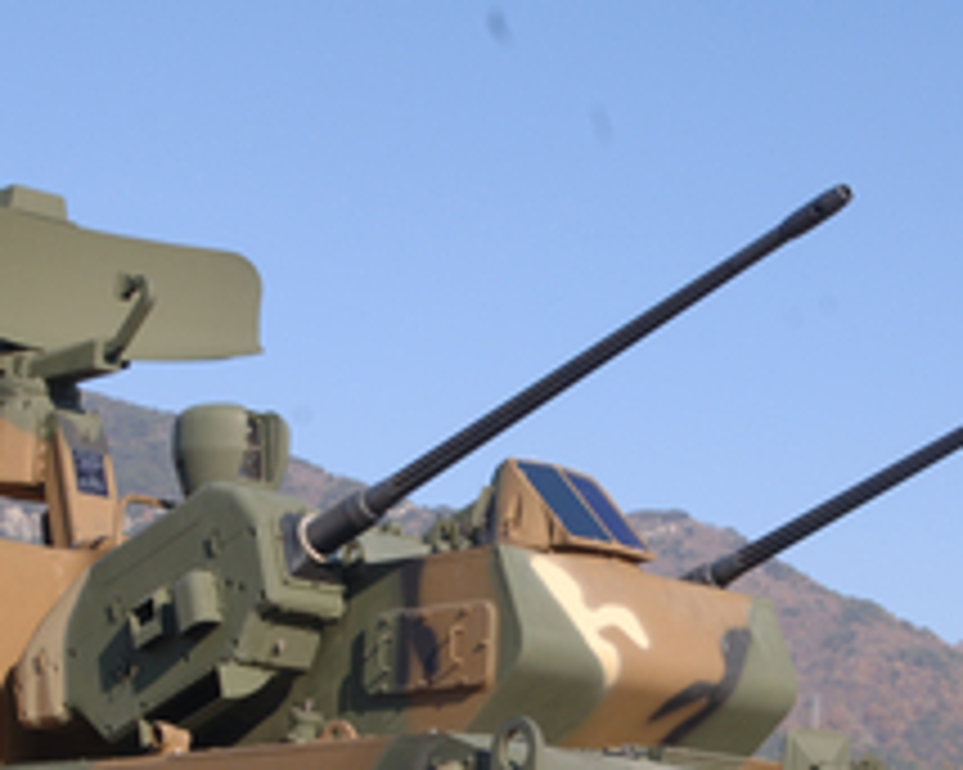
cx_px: 497
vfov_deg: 13.8
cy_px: 727
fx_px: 3134
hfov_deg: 17.5
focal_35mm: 110
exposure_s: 1/125
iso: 200
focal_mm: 30
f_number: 11
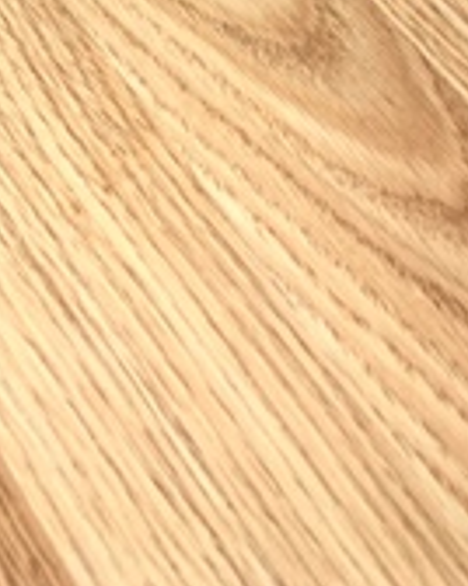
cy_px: -202
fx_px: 1405
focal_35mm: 81
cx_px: 101
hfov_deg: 18.8
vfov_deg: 21.1
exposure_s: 1/16
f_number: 2.2
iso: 25
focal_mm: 4.15
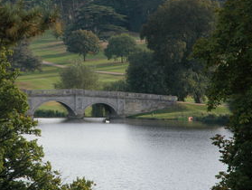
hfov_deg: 5.0
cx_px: 92
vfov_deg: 3.8
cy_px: 86
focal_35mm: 395
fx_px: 2879
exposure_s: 1/202
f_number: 4.7
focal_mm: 71.2
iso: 100
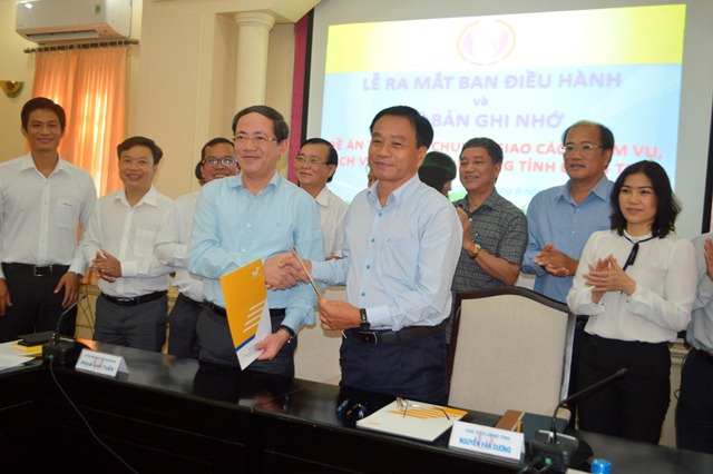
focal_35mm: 36
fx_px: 713
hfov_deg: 53.2
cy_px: 237
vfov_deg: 36.8
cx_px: 356
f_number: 4
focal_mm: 24
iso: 560
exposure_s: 1/60
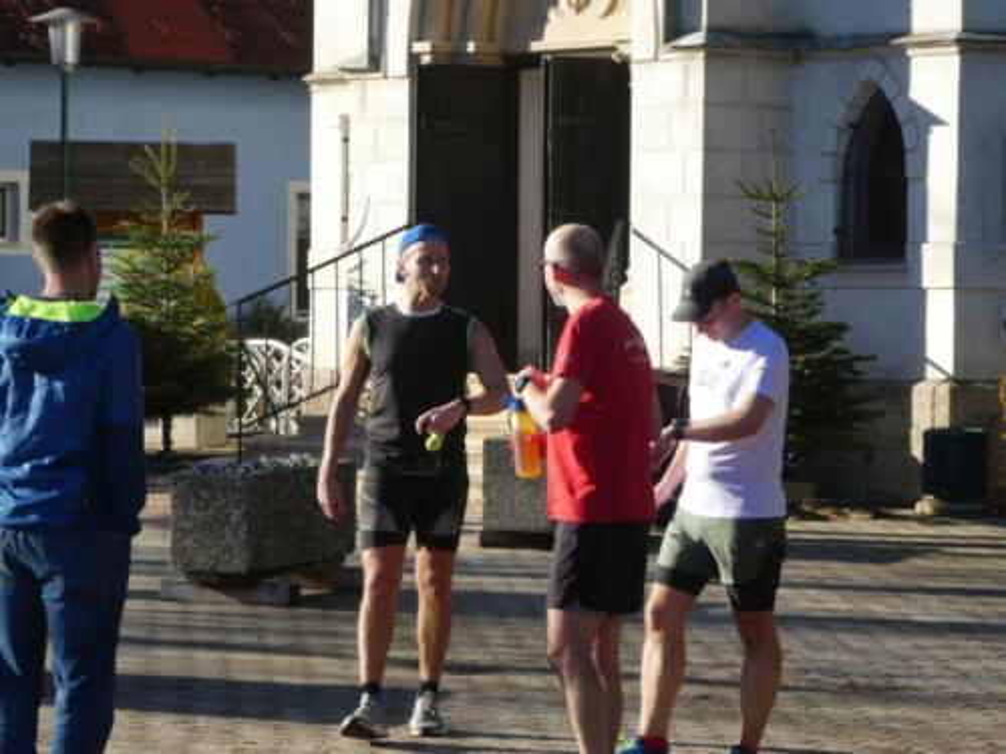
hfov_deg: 13.1
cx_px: 503
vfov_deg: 9.8
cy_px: 377
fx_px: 4388
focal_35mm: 151
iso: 80
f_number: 5.4
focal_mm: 27.1
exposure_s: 1/200
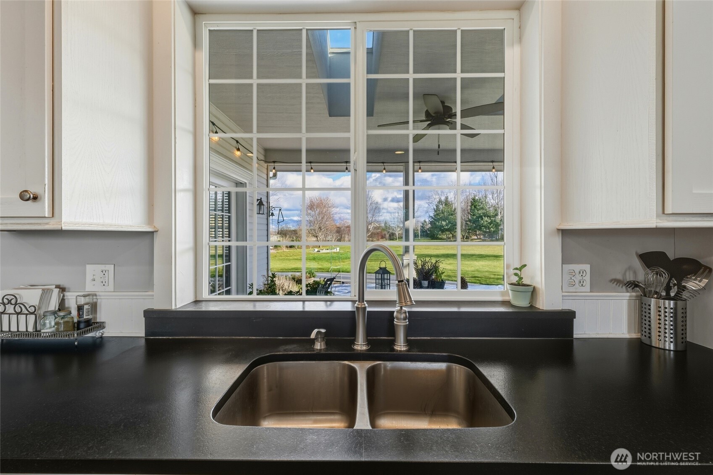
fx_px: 277
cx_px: 356
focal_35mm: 14
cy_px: 238
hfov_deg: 104.3
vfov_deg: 81.2
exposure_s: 1/500
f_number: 9
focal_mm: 14
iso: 400
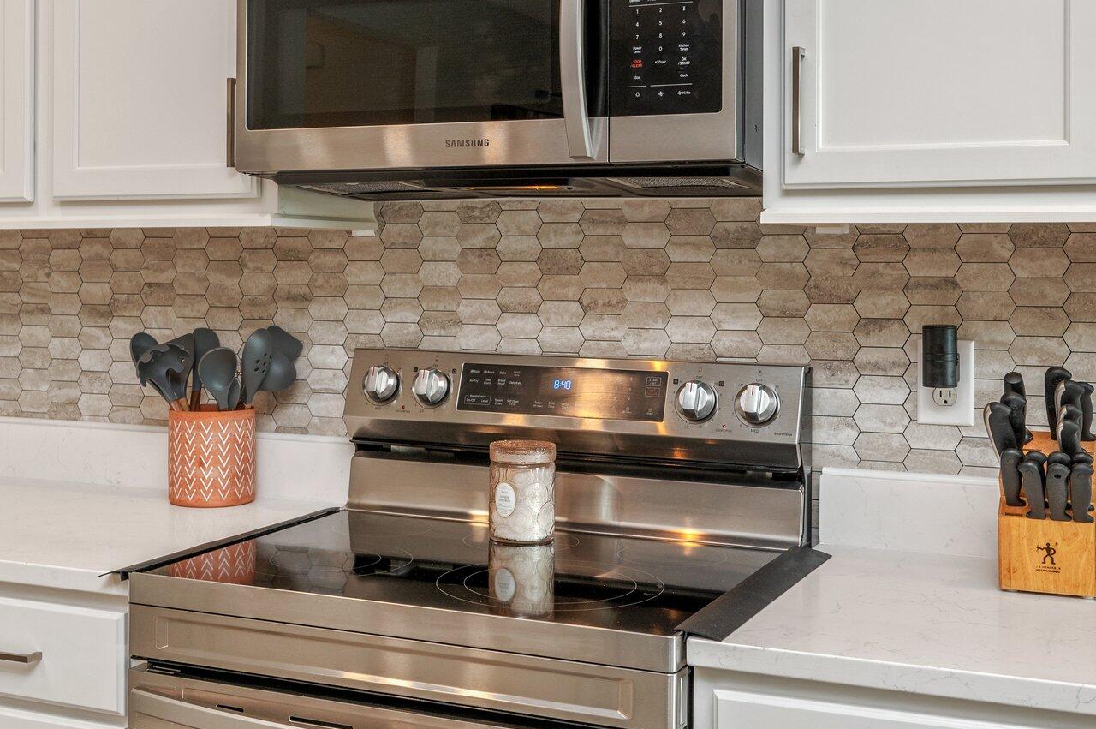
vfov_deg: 27.9
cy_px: 280
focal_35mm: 48
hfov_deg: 41.1
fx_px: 1460
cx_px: 486
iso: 200
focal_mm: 30
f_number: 8
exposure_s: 1/25
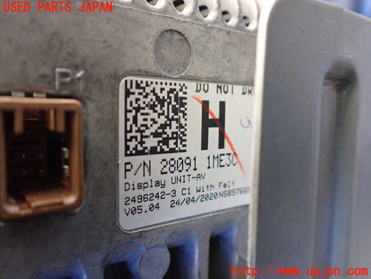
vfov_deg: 46.8
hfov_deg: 60.0
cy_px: 140
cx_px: 186
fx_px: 322
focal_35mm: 30
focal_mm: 5.4
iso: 800
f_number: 2.3
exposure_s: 1/125
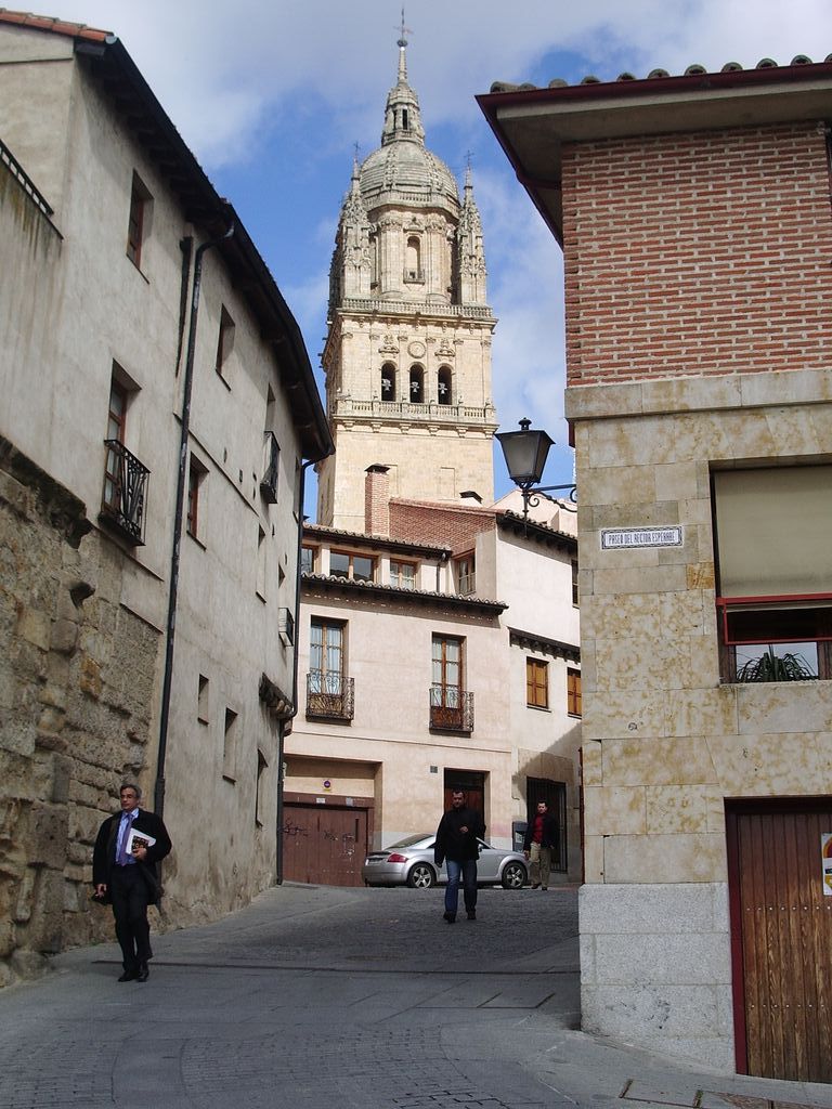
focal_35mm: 50
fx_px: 1602
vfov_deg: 38.2
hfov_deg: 29.1
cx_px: 416
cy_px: 554
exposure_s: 1/320
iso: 50
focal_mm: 8.2
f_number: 5
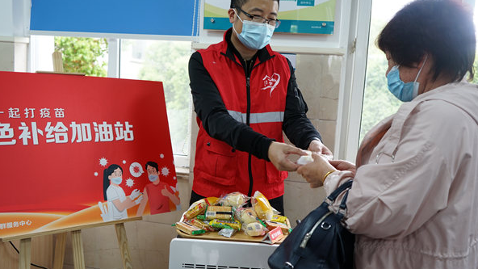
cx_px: 239
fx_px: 431
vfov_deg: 34.6
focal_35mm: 34
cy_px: 145
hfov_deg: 58.0
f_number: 4
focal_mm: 32
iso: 320
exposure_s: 1/60
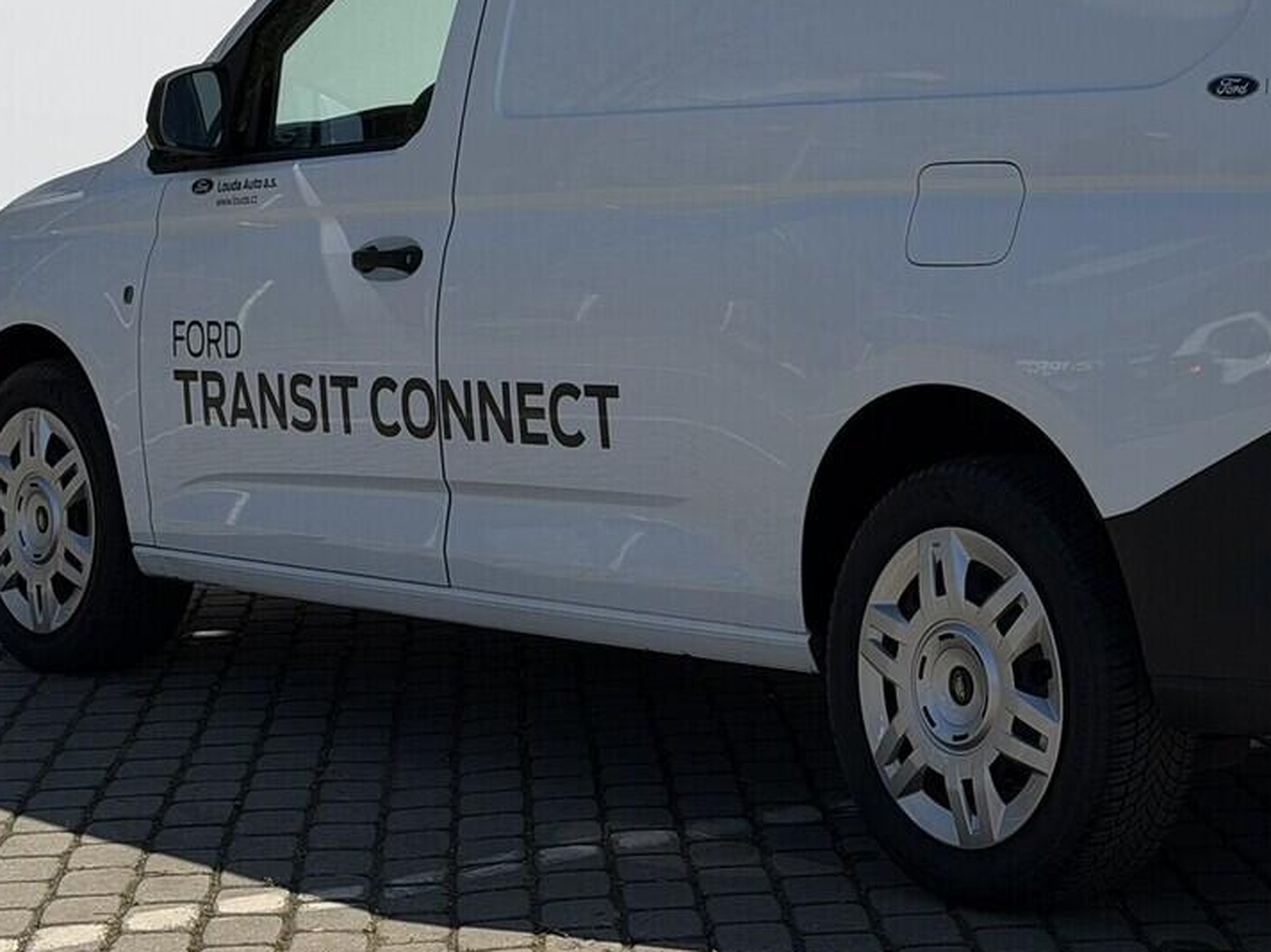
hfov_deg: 20.1
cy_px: 43
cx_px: 977
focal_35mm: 97
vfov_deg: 15.0
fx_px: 3560
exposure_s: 1/9901
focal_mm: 6.76
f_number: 1.78
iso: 80
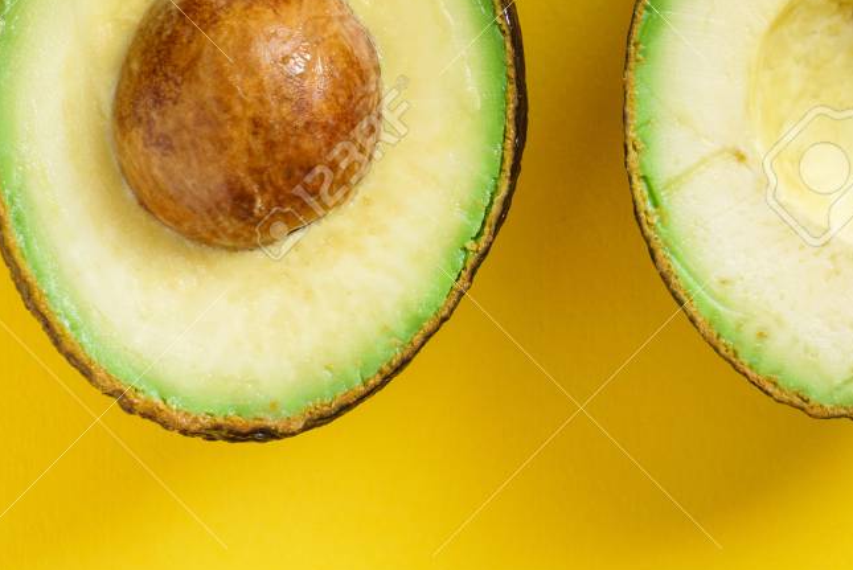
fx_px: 3343
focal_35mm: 141
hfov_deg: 14.5
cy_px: 123
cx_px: 579
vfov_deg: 9.7
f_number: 8
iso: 800
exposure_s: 1/125
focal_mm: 70
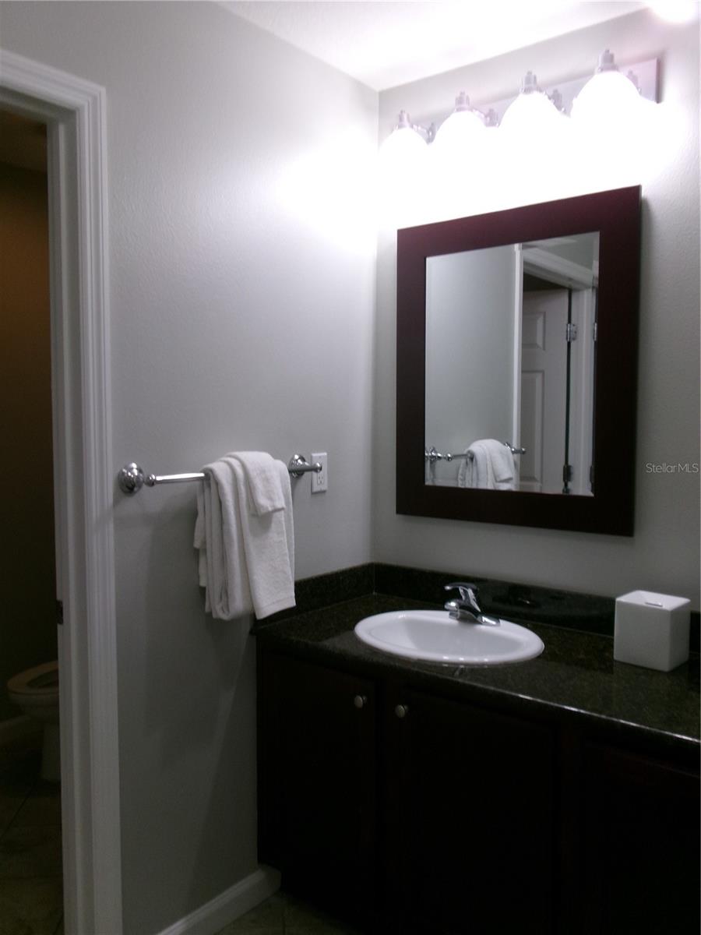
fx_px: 756
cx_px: 350
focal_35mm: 28
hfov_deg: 49.7
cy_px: 468
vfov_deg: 63.4
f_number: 3.9
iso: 171
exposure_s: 1/34
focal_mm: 5.1
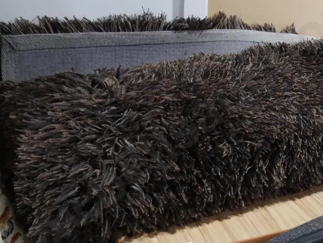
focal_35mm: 56
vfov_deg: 26.1
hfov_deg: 33.7
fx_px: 523
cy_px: 93
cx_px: 237
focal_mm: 14
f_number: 4.5
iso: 1250
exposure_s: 1/60
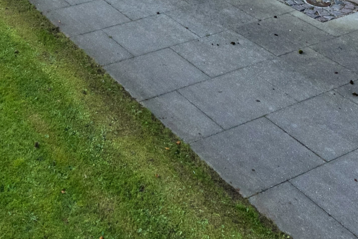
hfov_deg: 30.8
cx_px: 54
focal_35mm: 63
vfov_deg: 17.6
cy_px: -188
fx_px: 626
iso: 500
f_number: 13
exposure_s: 1/125
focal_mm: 15
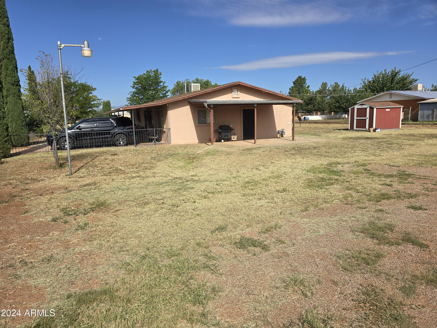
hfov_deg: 73.9
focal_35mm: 23
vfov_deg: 58.9
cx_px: 218
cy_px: 164
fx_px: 290
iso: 12
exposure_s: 1/1093
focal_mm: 6.3
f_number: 1.7
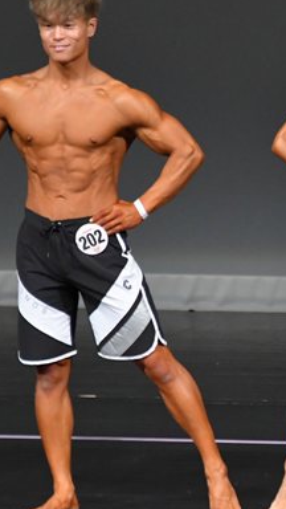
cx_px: 467
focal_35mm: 665
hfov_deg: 1.8
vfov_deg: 3.2
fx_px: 8965
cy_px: 282
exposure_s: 1/400
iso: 4000
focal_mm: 210
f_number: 5.6
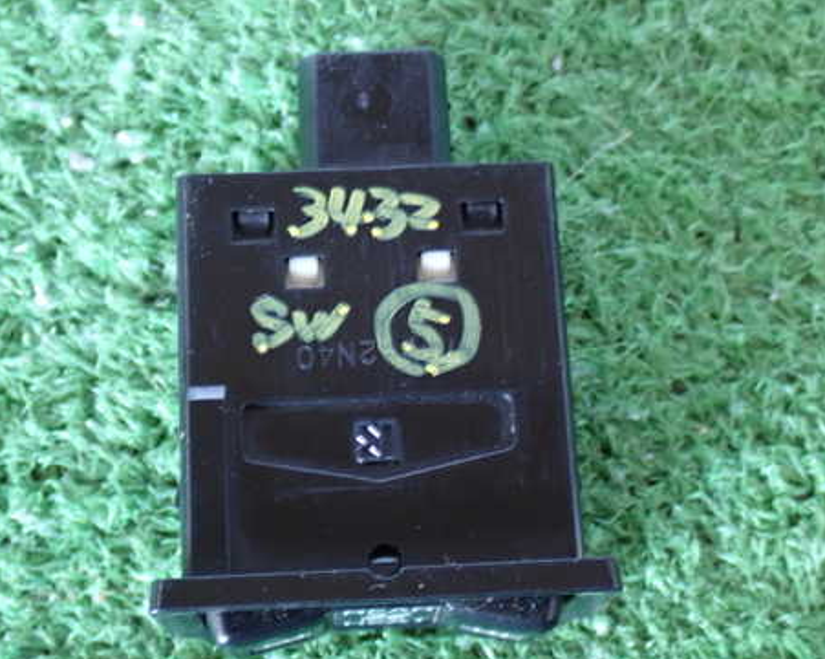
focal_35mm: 65
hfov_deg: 29.2
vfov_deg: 23.5
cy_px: 335
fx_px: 1586
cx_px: 413
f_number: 3.2
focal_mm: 9.01
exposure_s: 1/15
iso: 800
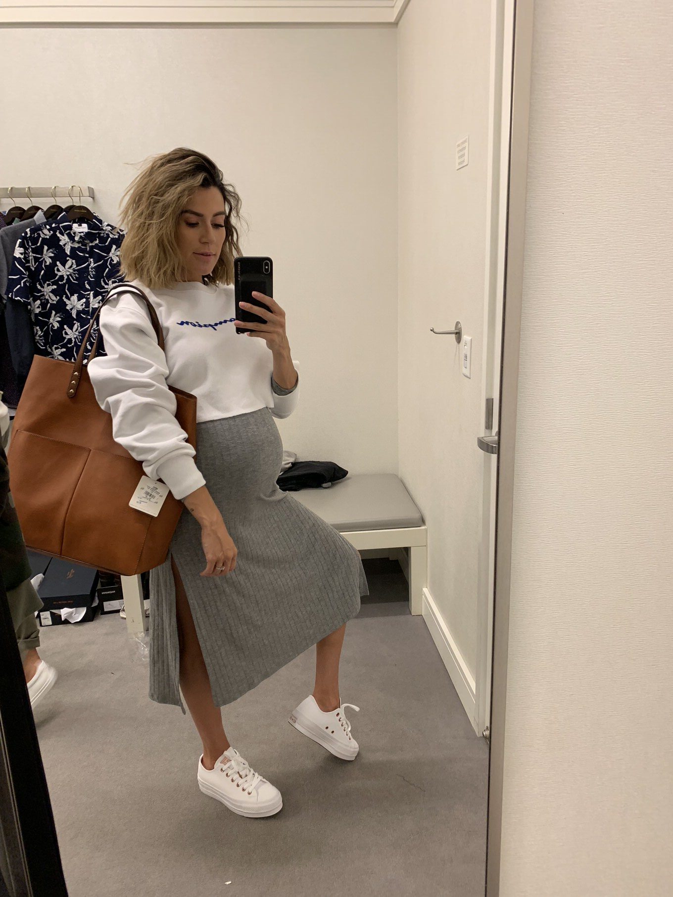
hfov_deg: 53.1
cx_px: 336
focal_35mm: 26
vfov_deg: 67.3
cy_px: 448
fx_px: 674
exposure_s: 1/60
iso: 100
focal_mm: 4.25
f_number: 1.8
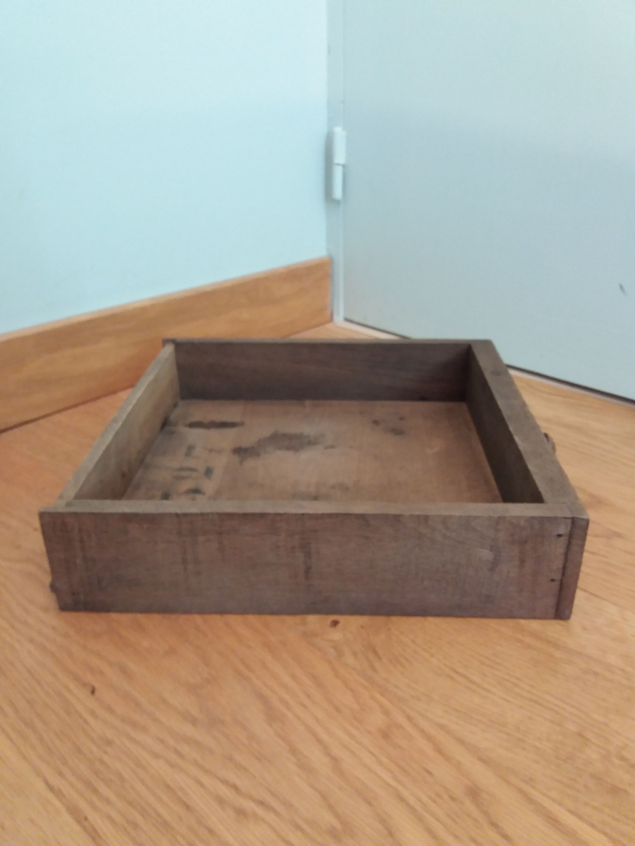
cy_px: 423
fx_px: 685
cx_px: 318
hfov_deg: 49.7
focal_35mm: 28
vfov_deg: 63.4
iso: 250
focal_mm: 3.7
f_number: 1.9
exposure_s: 1/17
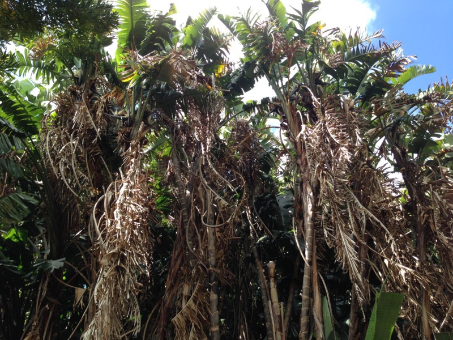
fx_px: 432
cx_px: 226
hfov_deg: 55.4
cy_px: 170
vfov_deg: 42.9
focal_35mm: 33
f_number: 2.4
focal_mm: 4.12
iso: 50
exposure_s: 1/345
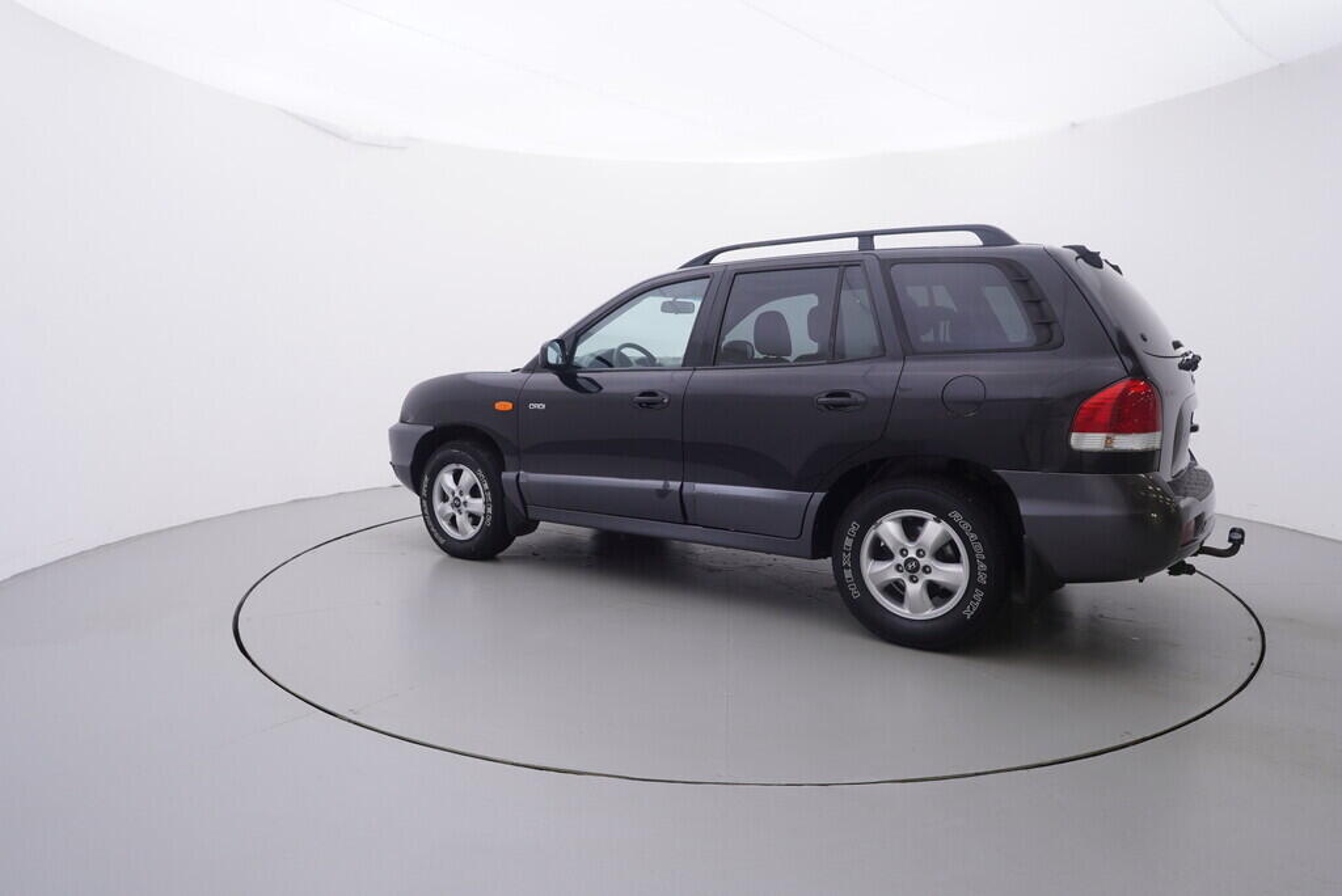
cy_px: 448
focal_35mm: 22
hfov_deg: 77.3
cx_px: 671
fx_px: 839
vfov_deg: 56.2
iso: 200
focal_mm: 15
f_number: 5
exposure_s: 1/80
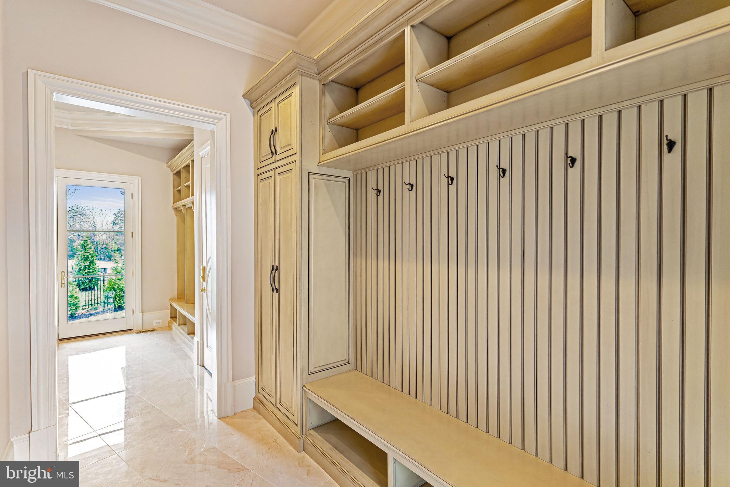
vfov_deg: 70.4
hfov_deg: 93.3
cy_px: 244
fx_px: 345
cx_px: 365
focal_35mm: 17
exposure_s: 1/50
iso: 250
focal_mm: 17
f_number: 3.2
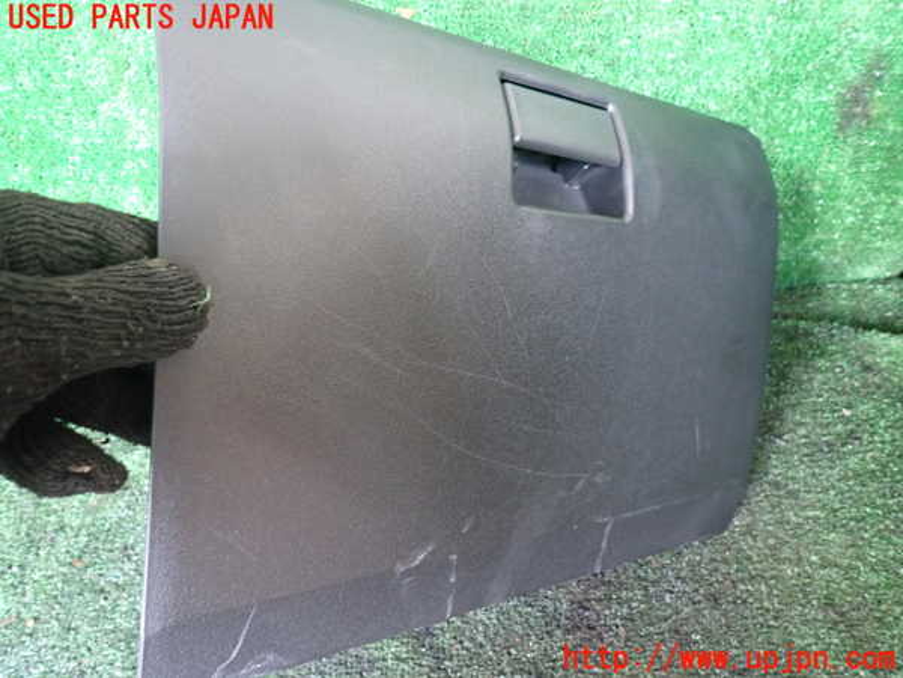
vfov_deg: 54.9
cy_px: 339
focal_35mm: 25
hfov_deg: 69.4
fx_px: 652
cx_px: 452
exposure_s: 1/30
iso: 500
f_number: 2
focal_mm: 4.5
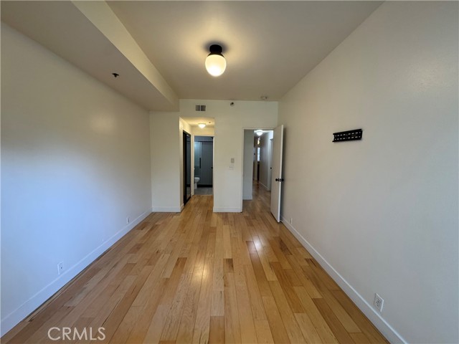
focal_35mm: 14
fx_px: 186
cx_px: 230
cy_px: 172
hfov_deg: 102.1
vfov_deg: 85.7
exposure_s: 1/60
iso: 250
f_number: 2.2
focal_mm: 2.22
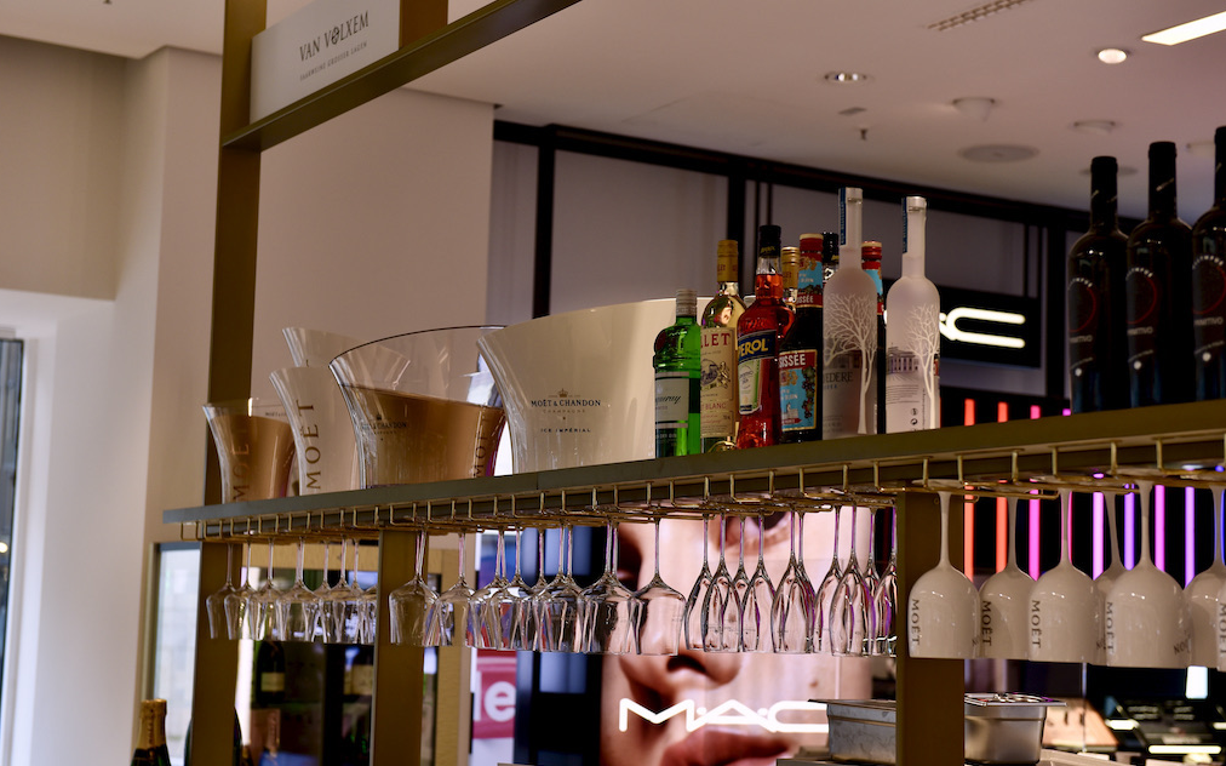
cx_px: 612
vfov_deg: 20.3
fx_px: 2138
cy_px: 395
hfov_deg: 32.0
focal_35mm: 64
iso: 450
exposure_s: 1/250
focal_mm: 62
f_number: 4
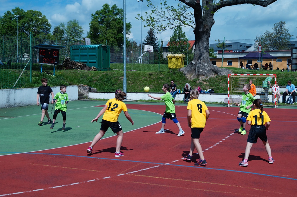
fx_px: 371
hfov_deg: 43.7
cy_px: 98
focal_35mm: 45
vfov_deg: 29.8
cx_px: 148
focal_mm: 30
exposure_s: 1/500
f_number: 9
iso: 100
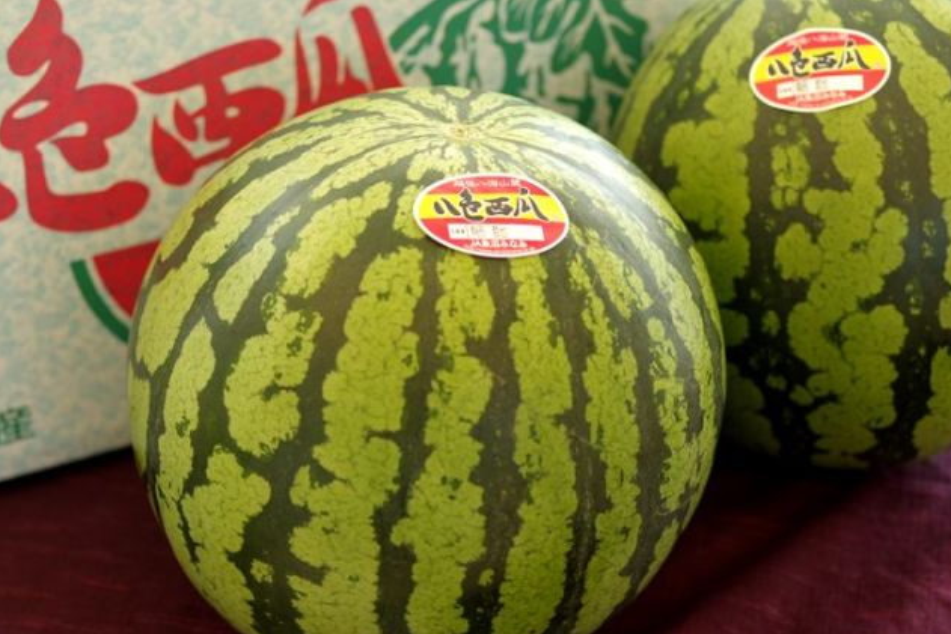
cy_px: 318
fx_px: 2008
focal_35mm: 76
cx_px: 479
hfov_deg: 26.6
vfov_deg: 18.0
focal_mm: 50
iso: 200
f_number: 2.8
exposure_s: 1/100
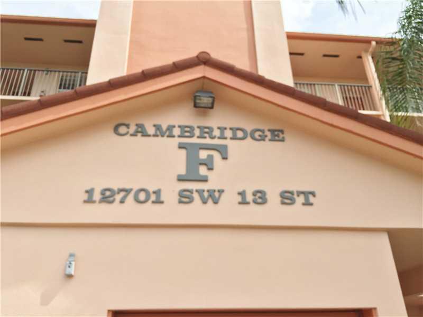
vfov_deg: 48.2
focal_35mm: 29
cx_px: 212
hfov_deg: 61.7
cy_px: 158
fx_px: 354
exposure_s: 1/1412
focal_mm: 4.15
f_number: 2.2
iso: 32
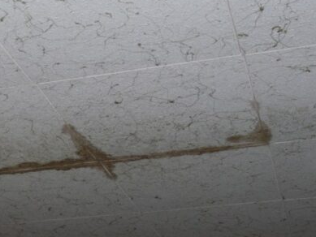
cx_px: 89
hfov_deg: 24.5
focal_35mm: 79
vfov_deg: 18.6
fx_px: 721
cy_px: 172
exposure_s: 1/30
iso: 100
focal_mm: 7.1
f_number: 4.5
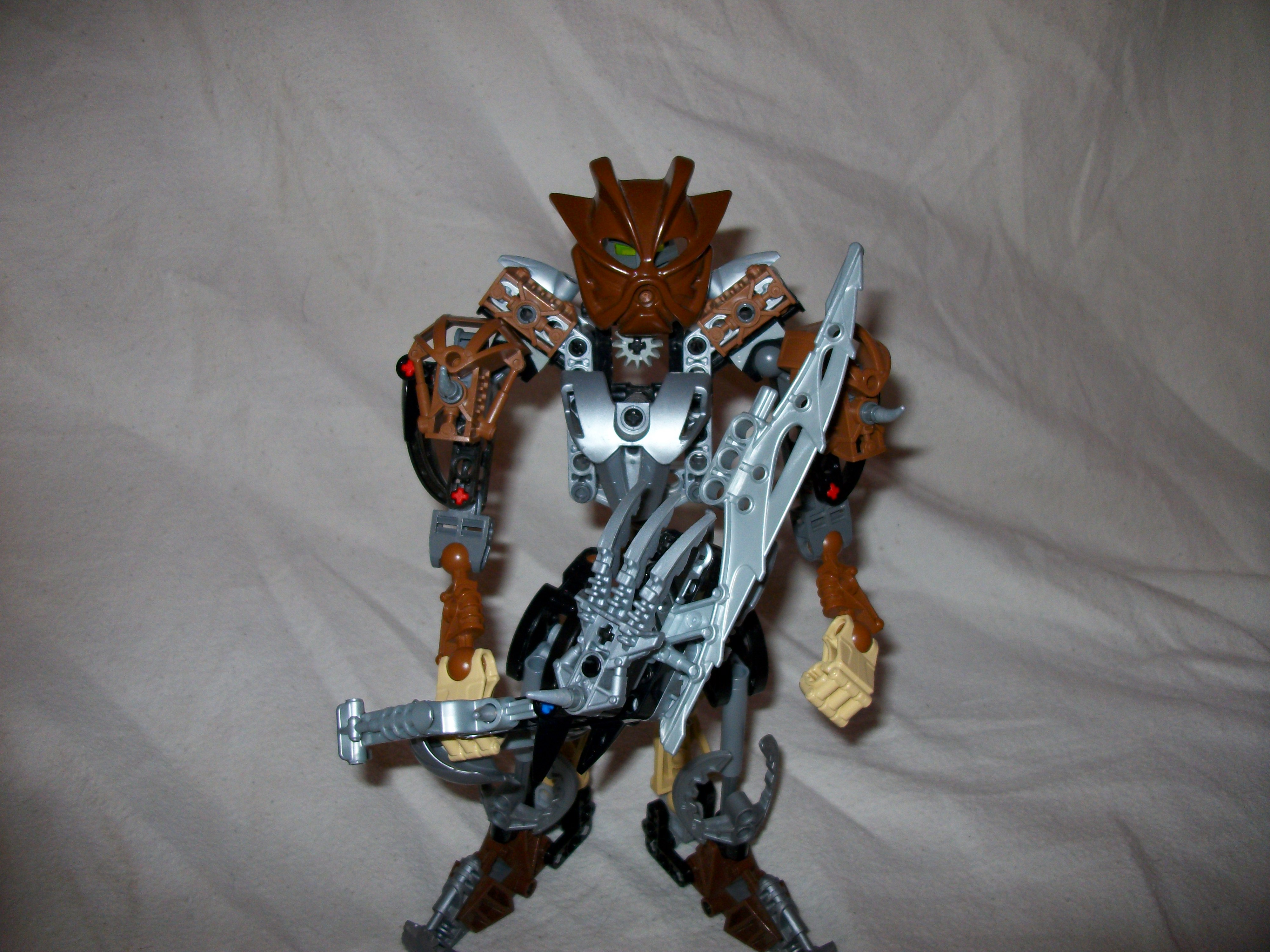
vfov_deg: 41.8
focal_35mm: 34
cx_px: 635
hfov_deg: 54.0
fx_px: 1247
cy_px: 476
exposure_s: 1/40
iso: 125
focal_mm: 5.7
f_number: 2.9
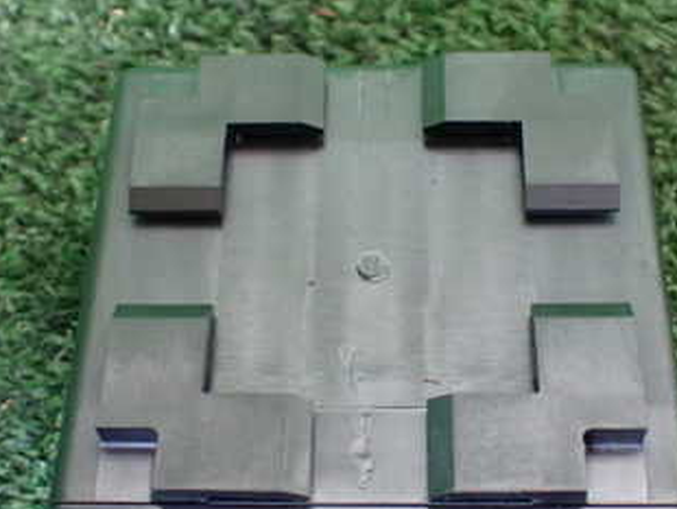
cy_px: 280
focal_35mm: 58
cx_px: 367
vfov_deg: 25.3
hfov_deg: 33.2
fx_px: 1135
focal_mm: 5.4
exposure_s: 1/40
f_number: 2.3
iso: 800
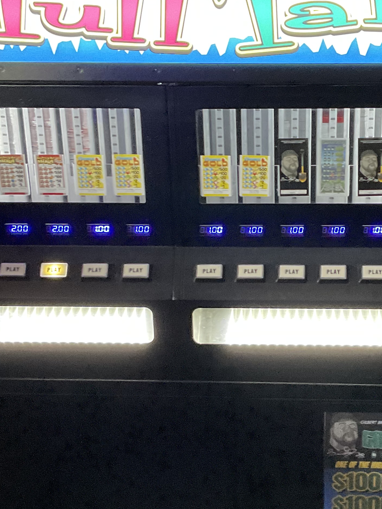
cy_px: 268
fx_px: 912
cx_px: 267
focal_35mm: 62
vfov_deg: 31.2
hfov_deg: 23.5
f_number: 1.8
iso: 250
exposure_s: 1/60
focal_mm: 3
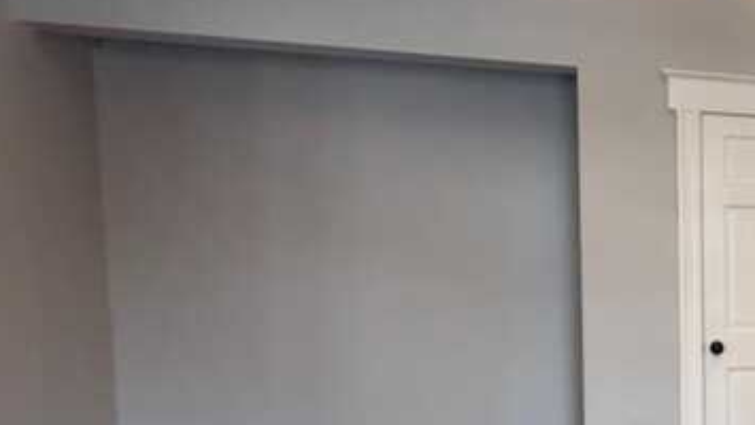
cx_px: 876
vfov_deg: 26.6
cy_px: 342
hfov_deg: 37.0
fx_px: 881
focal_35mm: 44
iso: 320
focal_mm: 2.22
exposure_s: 1/60
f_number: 2.2
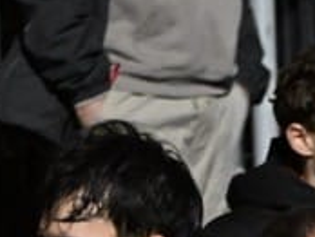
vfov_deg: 2.3
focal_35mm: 649
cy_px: 430
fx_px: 5914
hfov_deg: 3.0
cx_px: 798
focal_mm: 92
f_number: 2.8
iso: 10000
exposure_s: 1/1600
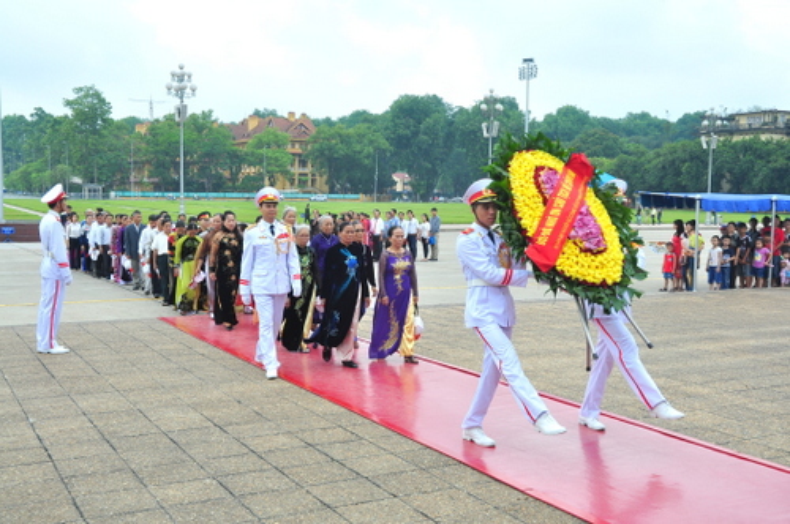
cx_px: 395
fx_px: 953
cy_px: 262
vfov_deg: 30.8
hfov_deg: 45.0
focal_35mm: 44
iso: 200
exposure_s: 1/200
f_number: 7.1
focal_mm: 29
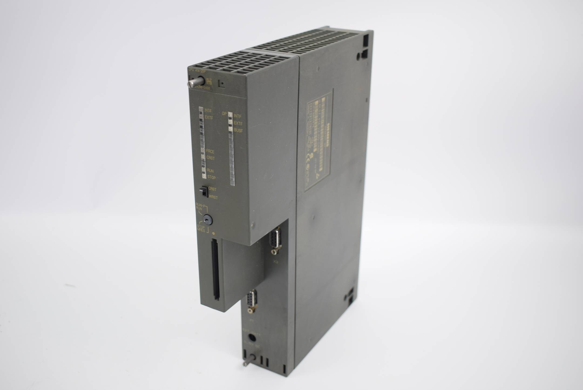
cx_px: 292
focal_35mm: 39
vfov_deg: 34.3
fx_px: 632
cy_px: 195
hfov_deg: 49.5
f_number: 4
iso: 100
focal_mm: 26
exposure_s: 1/45
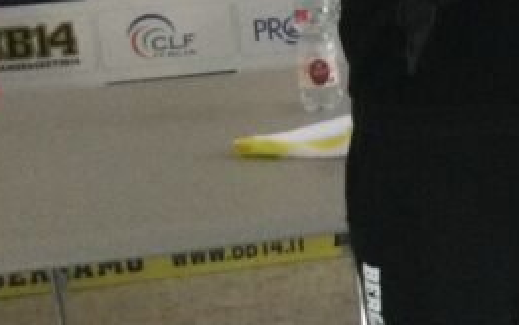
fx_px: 1713
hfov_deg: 16.2
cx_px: 708
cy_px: -14
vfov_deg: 10.7
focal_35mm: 121
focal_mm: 3.3
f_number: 2.4
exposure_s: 1/33
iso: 125
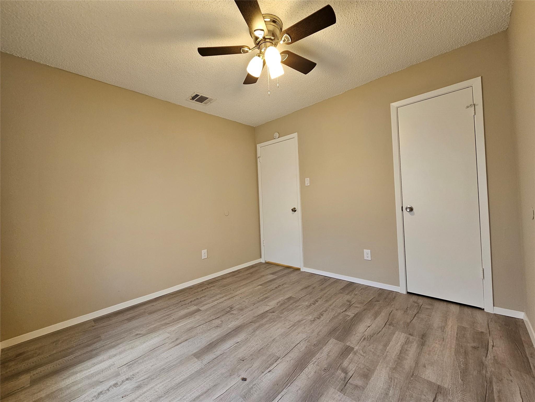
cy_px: 201
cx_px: 268
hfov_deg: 106.2
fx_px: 201
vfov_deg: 89.9
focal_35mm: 13
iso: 160
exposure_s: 1/60
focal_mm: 2.2
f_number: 2.2
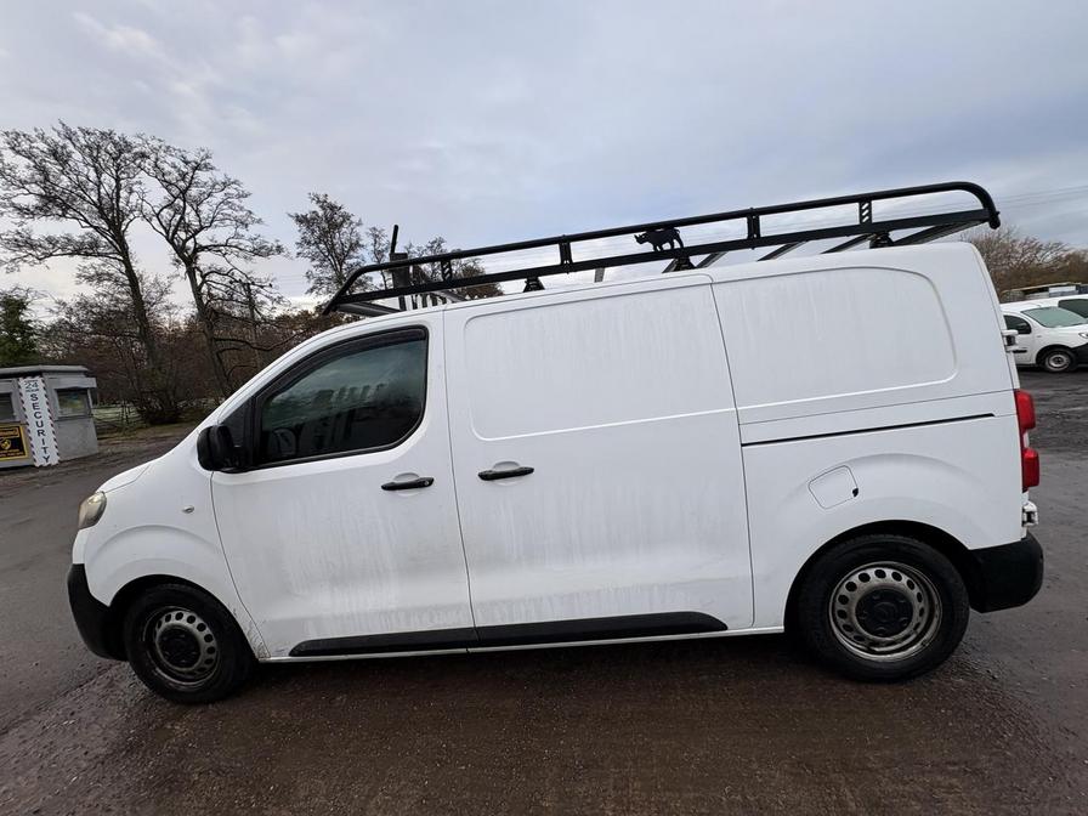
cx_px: 544
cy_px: 408
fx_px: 440
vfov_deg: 85.7
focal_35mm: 14
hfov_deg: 102.1
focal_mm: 2.22
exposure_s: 1/281
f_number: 2.2
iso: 40
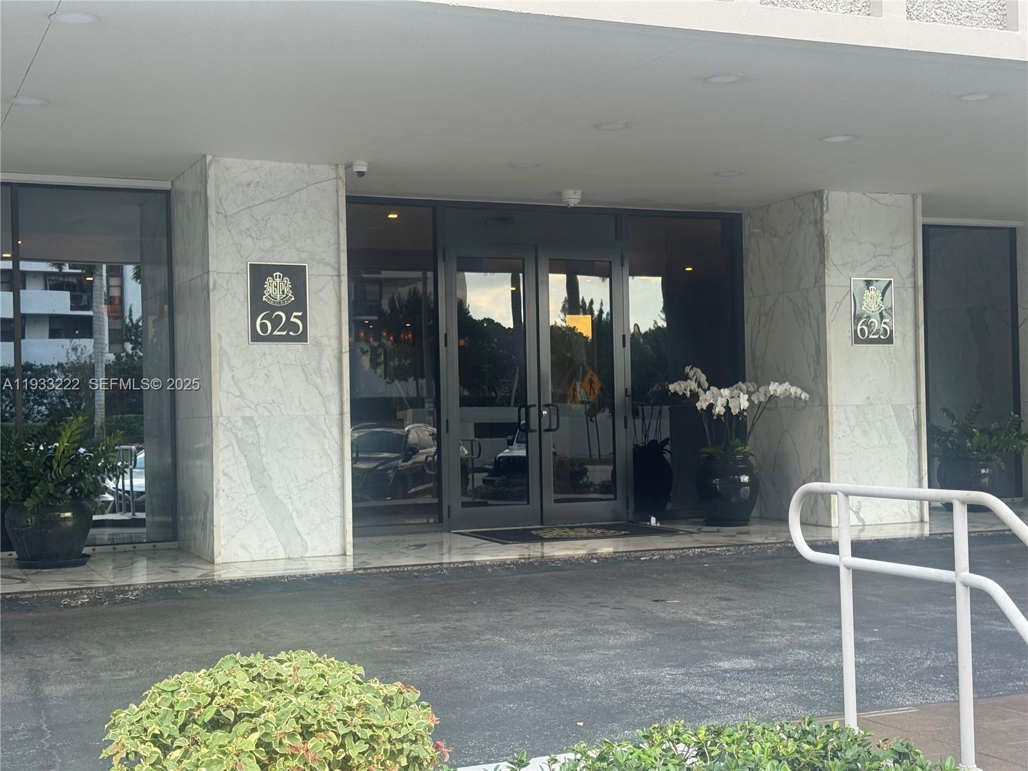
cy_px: 386
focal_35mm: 48
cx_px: 514
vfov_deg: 30.3
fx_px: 1425
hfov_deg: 39.7
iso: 64
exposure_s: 1/304
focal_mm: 6.76
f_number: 1.78
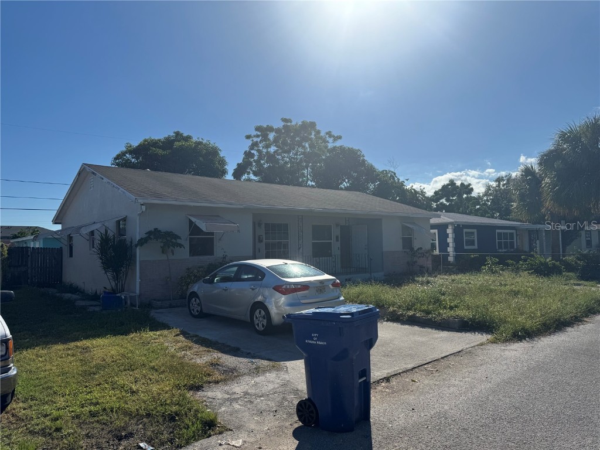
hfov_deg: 71.6
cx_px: 300
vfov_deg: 56.8
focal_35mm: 24
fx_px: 416
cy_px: 225
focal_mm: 6.76
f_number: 1.78
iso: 80
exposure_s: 1/12346
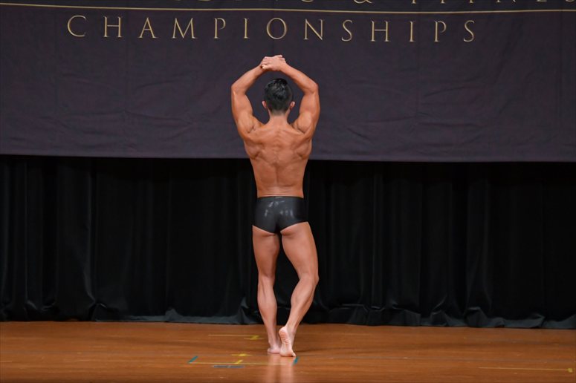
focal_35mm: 240
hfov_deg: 8.6
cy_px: 192
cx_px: 288
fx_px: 3838
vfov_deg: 5.7
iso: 4000
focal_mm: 160
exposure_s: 1/400
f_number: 5.6
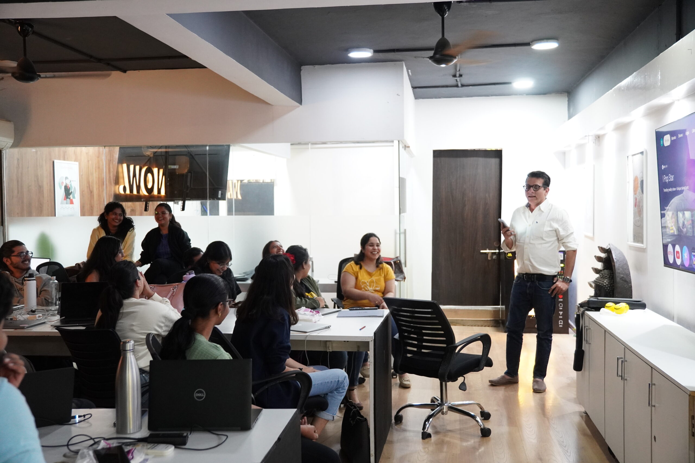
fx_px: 724
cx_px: 348
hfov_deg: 51.3
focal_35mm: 38
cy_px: 232
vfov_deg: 35.5
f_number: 2.8
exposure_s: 1/40
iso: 2000
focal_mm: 25
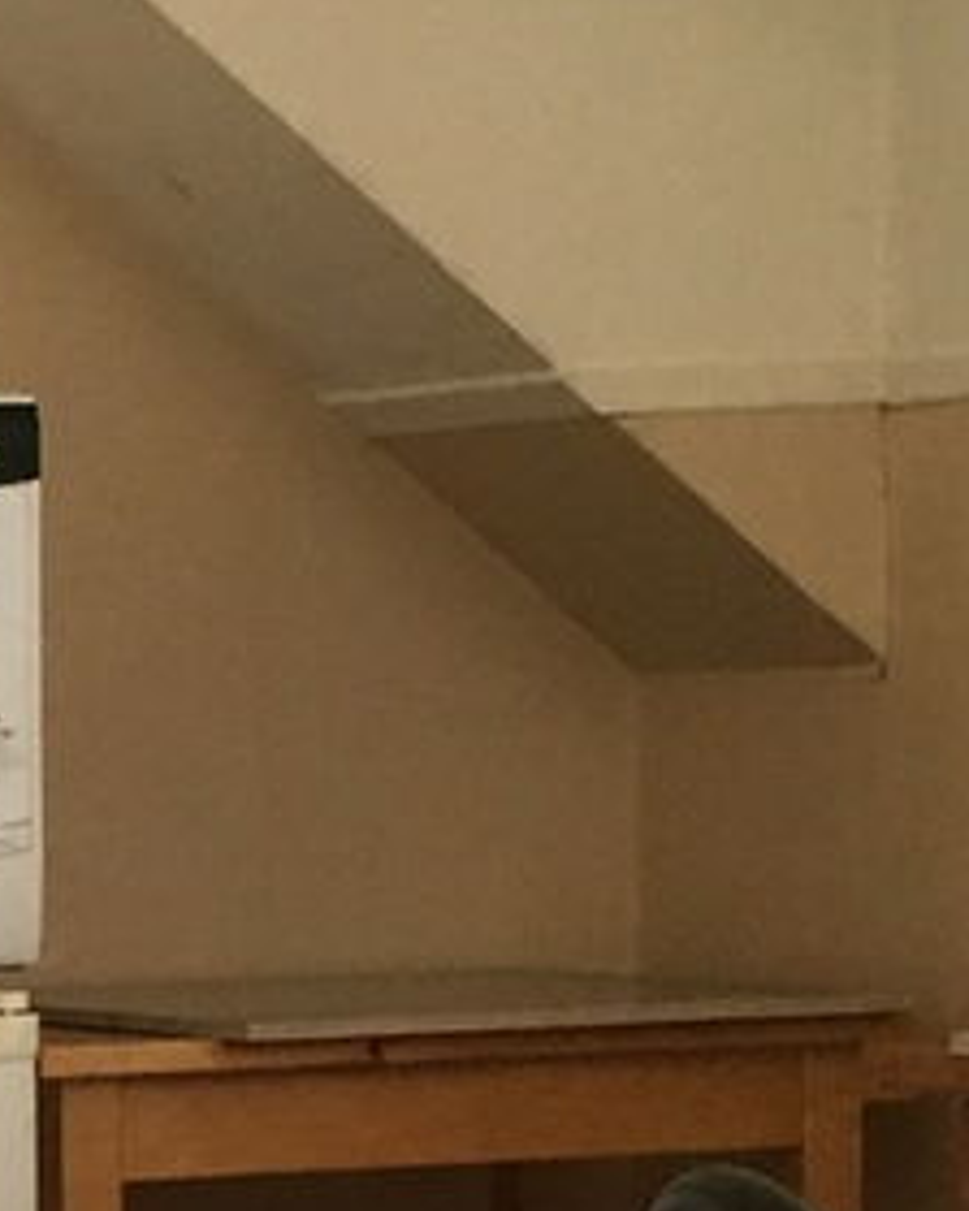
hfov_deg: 9.0
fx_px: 5807
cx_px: -965
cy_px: 1267
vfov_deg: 11.8
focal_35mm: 162
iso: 64
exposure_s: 1/33
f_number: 2.2
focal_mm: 4.15
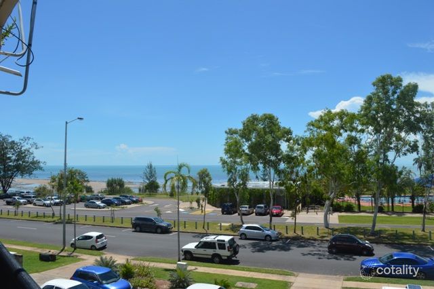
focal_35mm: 27
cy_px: 144
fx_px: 325
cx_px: 217
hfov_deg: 67.4
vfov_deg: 47.9
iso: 100
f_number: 9
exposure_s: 1/320
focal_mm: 18
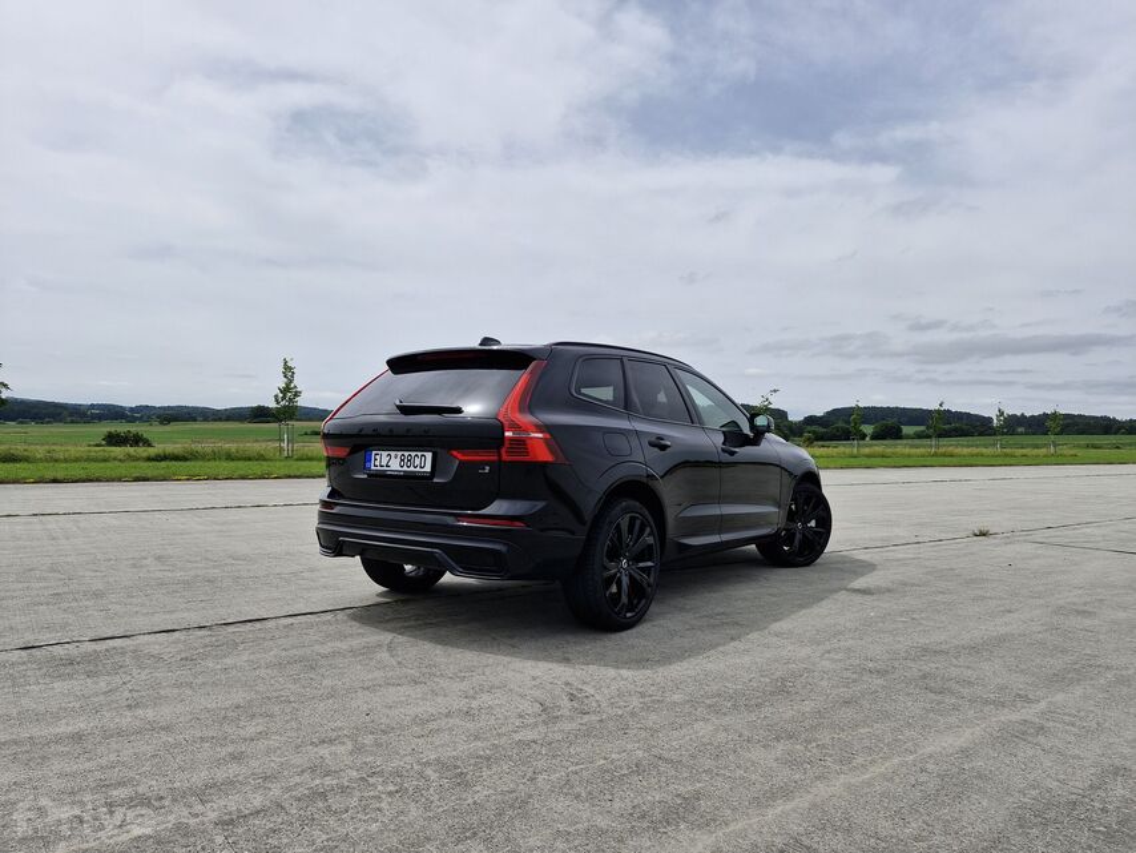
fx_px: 755
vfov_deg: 58.9
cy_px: 426
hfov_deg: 73.9
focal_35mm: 23
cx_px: 568
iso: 50
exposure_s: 1/3440
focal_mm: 5.54
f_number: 1.8
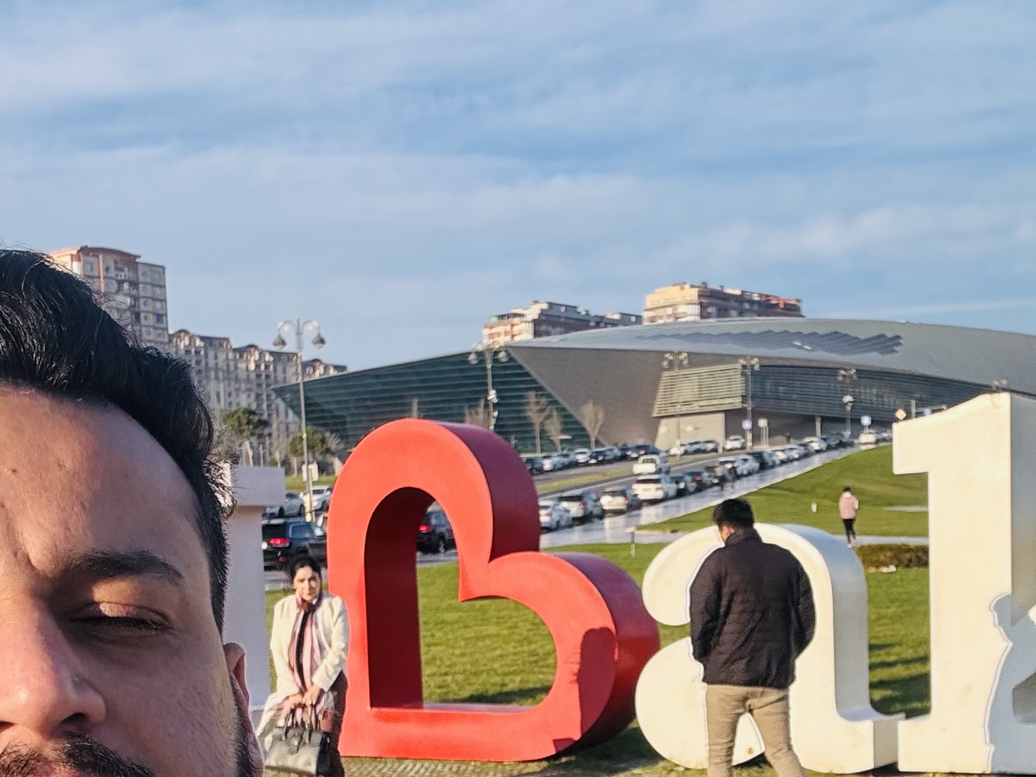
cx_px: 690
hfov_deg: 34.0
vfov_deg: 25.4
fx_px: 1676
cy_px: 670
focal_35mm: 56
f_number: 1.9
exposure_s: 1/720
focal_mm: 2.69
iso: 25
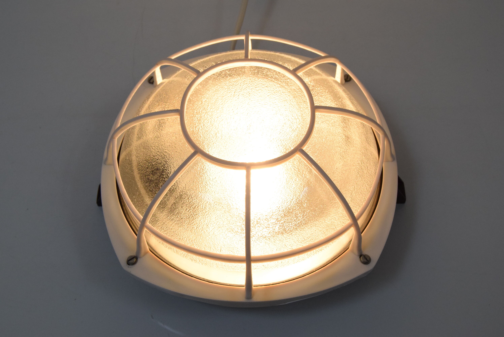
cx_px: 252
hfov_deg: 43.6
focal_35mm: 45
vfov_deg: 29.9
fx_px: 630
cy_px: 168
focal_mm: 30
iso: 1600
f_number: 9
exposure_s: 1/320
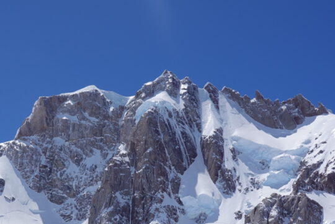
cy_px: 192
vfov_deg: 14.9
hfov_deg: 22.1
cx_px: 79
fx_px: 847
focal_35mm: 91
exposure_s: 1/1000
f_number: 7.1
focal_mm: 17.88
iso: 100
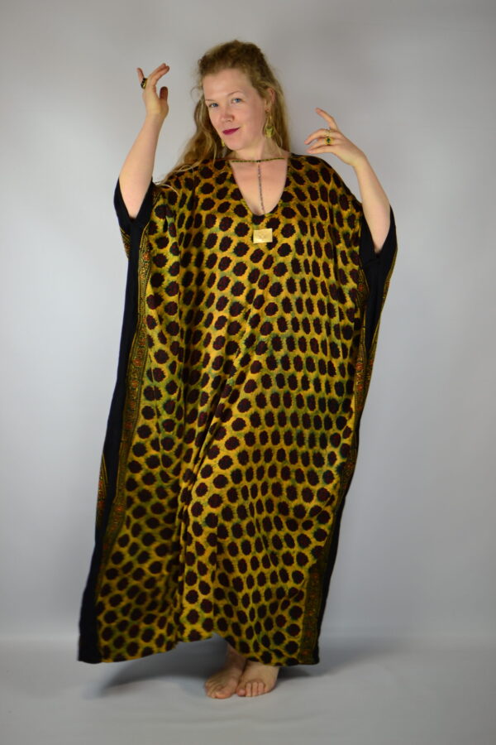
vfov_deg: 37.9
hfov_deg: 25.8
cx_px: 248
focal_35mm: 52
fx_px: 1085
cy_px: 372
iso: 100
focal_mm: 35
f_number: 1.8
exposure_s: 1/80
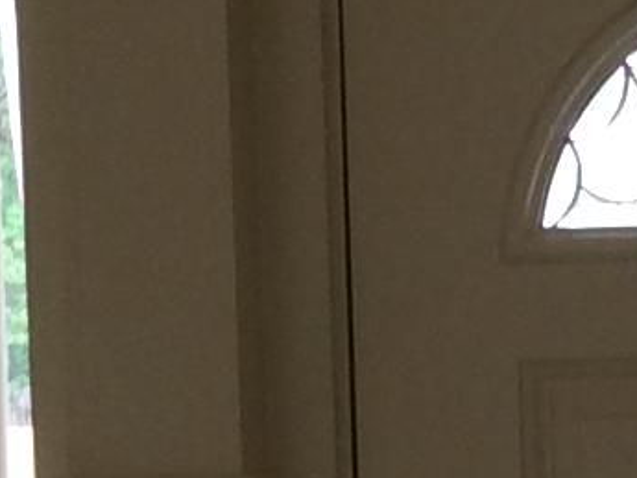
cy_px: 657
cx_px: 484
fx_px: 4418
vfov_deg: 6.1
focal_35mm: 240
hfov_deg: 8.2
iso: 32
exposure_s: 1/40
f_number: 2.4
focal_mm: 3.3
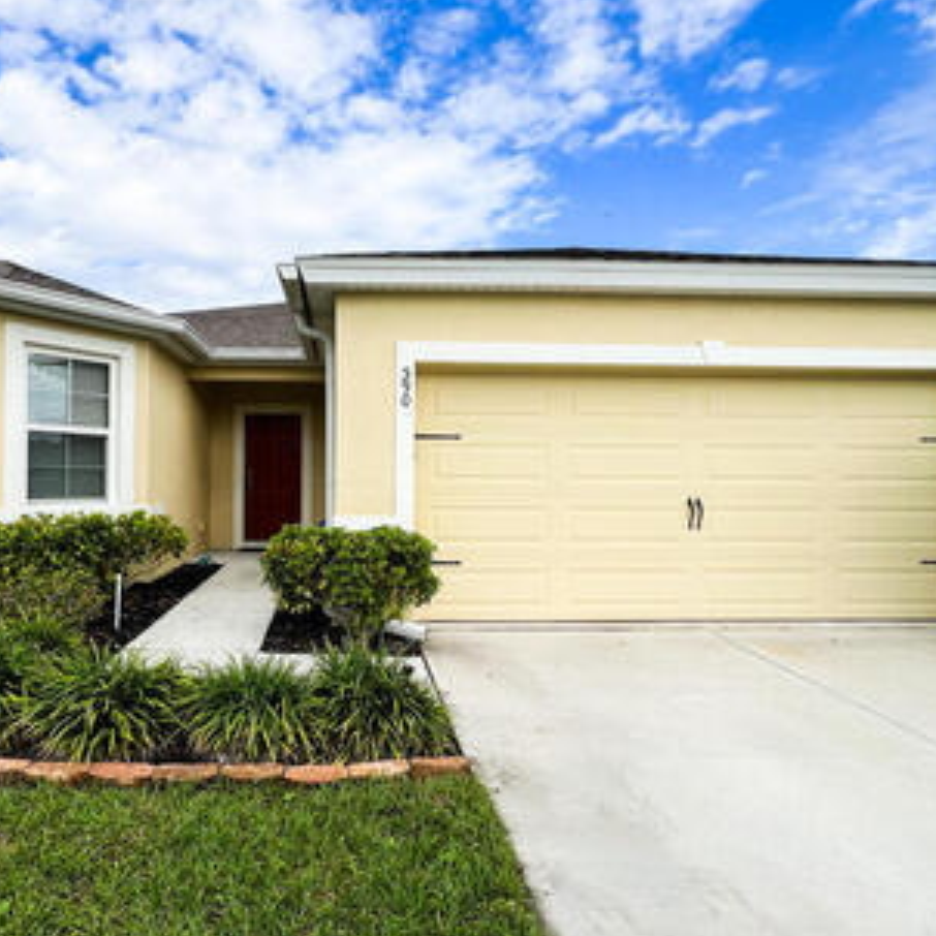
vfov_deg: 77.7
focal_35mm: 19
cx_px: 363
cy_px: 476
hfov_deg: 76.6
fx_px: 581
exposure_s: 1/1531
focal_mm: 1.57
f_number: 1.8
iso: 32
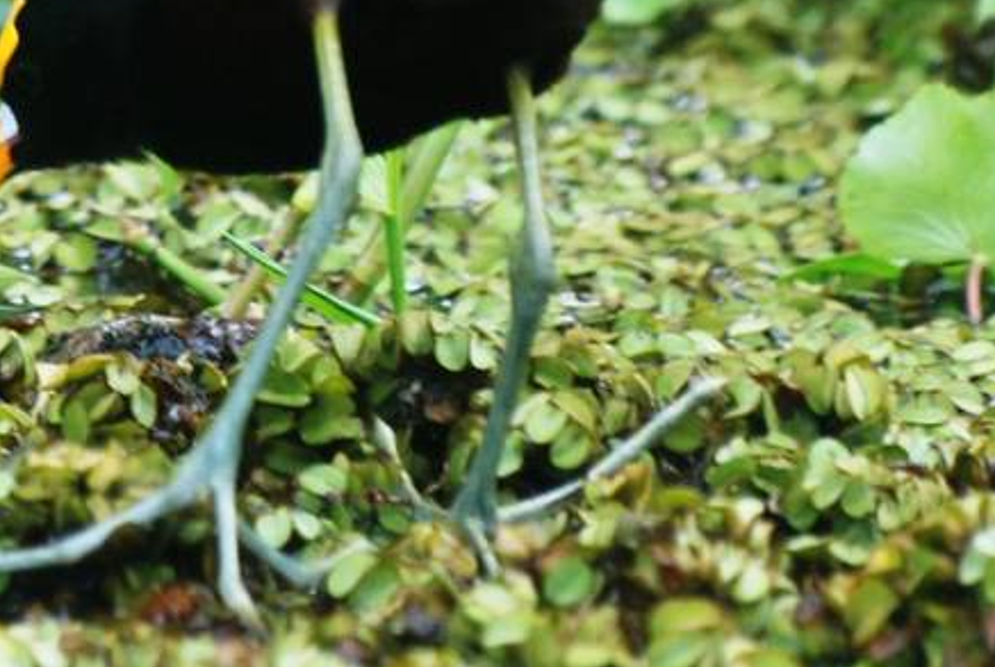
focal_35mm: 1318
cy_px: -190
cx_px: 141
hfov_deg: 1.6
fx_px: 36489
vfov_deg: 1.0
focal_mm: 240
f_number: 5.3
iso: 400
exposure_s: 1/160
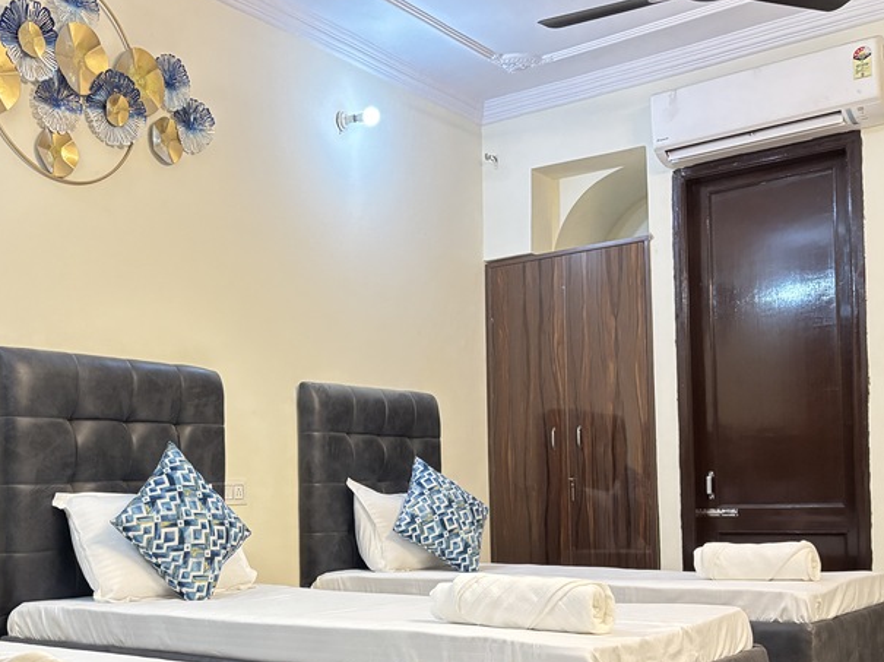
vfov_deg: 33.0
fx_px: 1097
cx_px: 269
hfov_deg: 43.0
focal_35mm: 43
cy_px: 482
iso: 400
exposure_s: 1/50
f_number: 1.6
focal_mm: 5.96
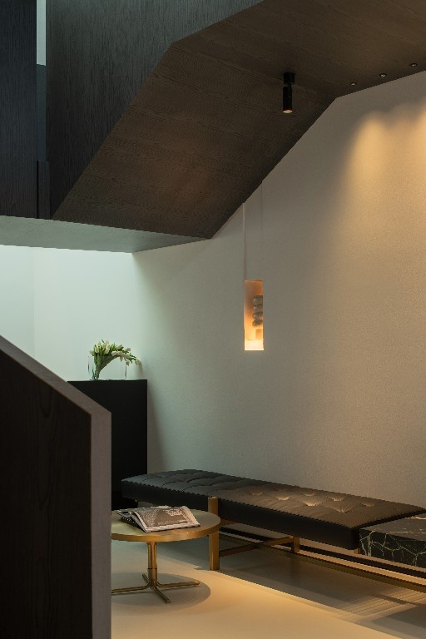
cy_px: 320
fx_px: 799
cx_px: 213
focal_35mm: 45
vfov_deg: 43.6
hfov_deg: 29.9
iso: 100
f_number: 5
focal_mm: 45
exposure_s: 1/13
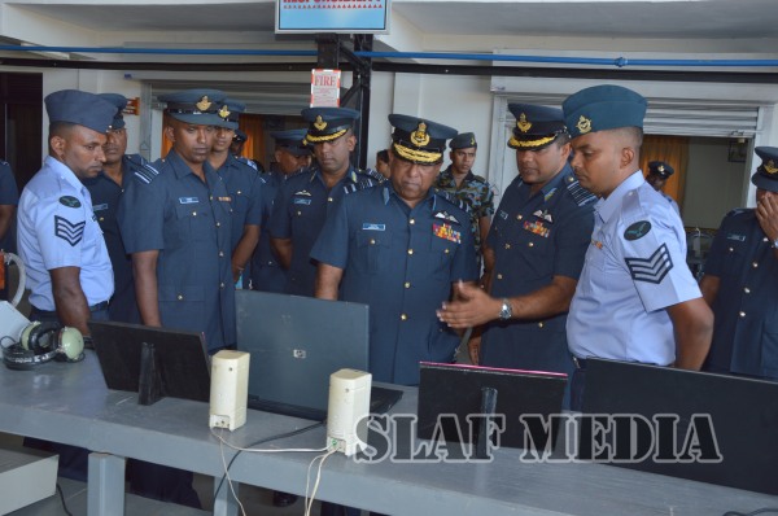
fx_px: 712
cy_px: 258
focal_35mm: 33
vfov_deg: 39.8
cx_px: 389
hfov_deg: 57.3
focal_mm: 22
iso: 200
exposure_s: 1/50
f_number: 5.6
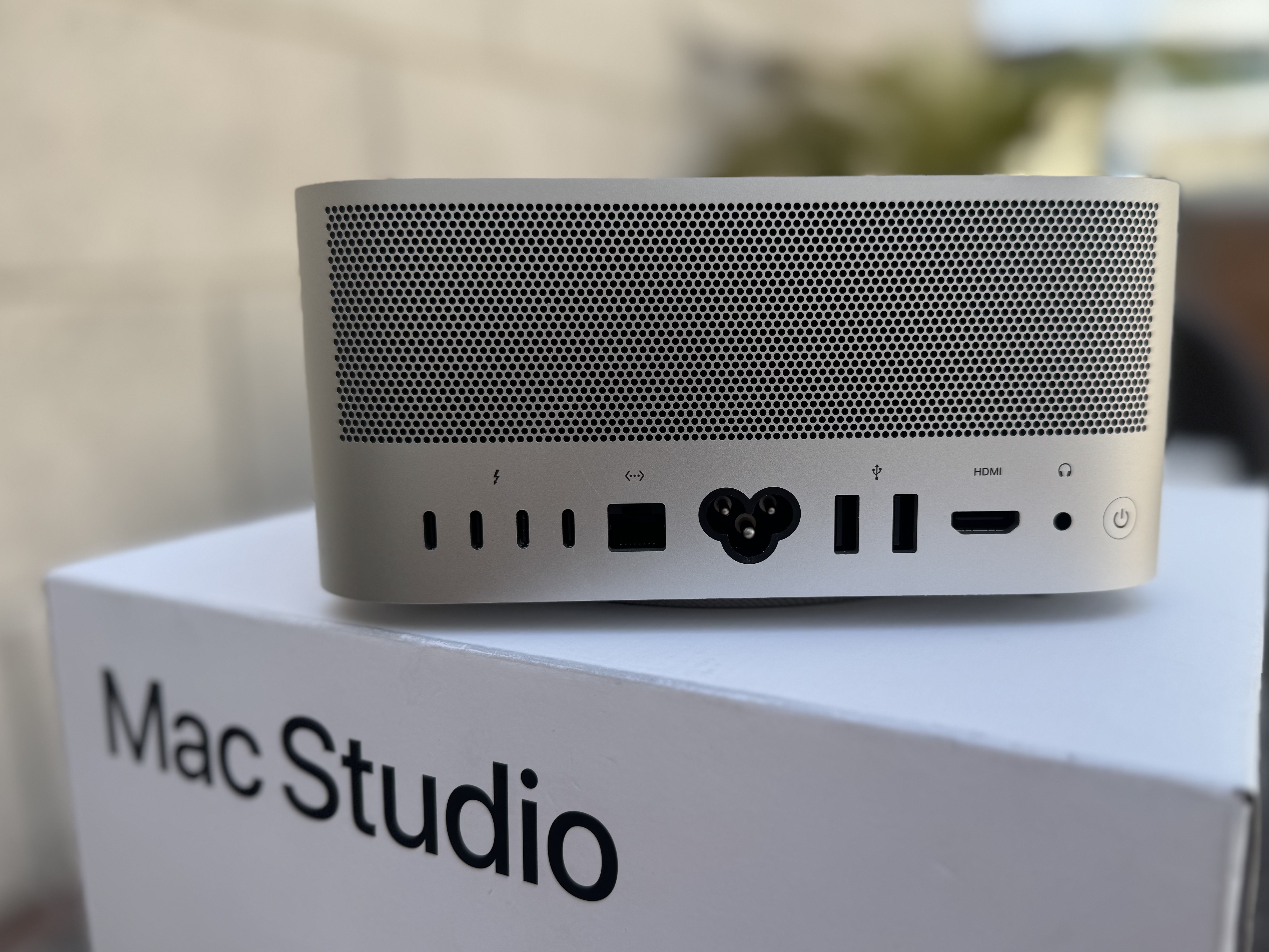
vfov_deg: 49.7
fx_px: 1026
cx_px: 706
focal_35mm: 28
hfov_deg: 63.3
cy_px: 487
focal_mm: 6.76
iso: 80
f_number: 1.78
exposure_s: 1/1339
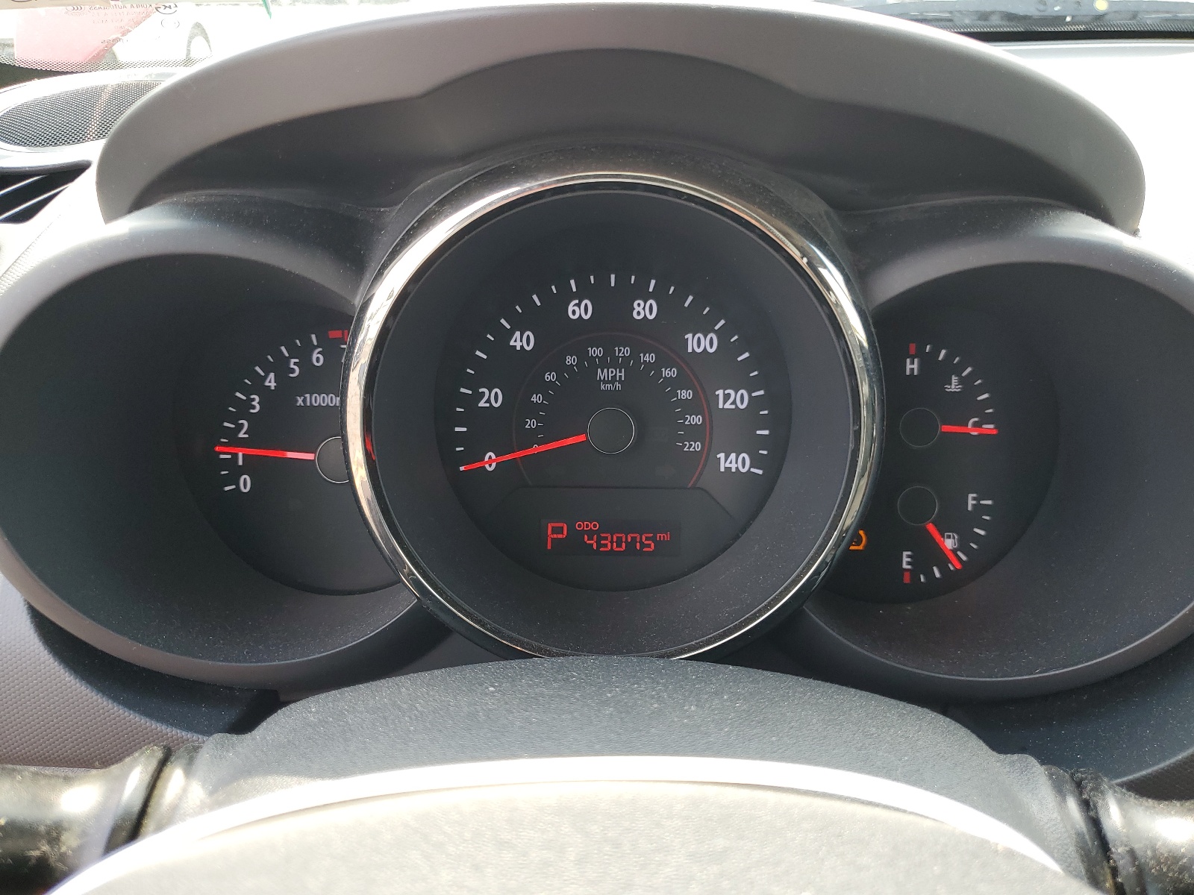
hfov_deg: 67.3
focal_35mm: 26
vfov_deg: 53.1
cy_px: 448
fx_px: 897
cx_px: 597
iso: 50
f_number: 1.5
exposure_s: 1/141
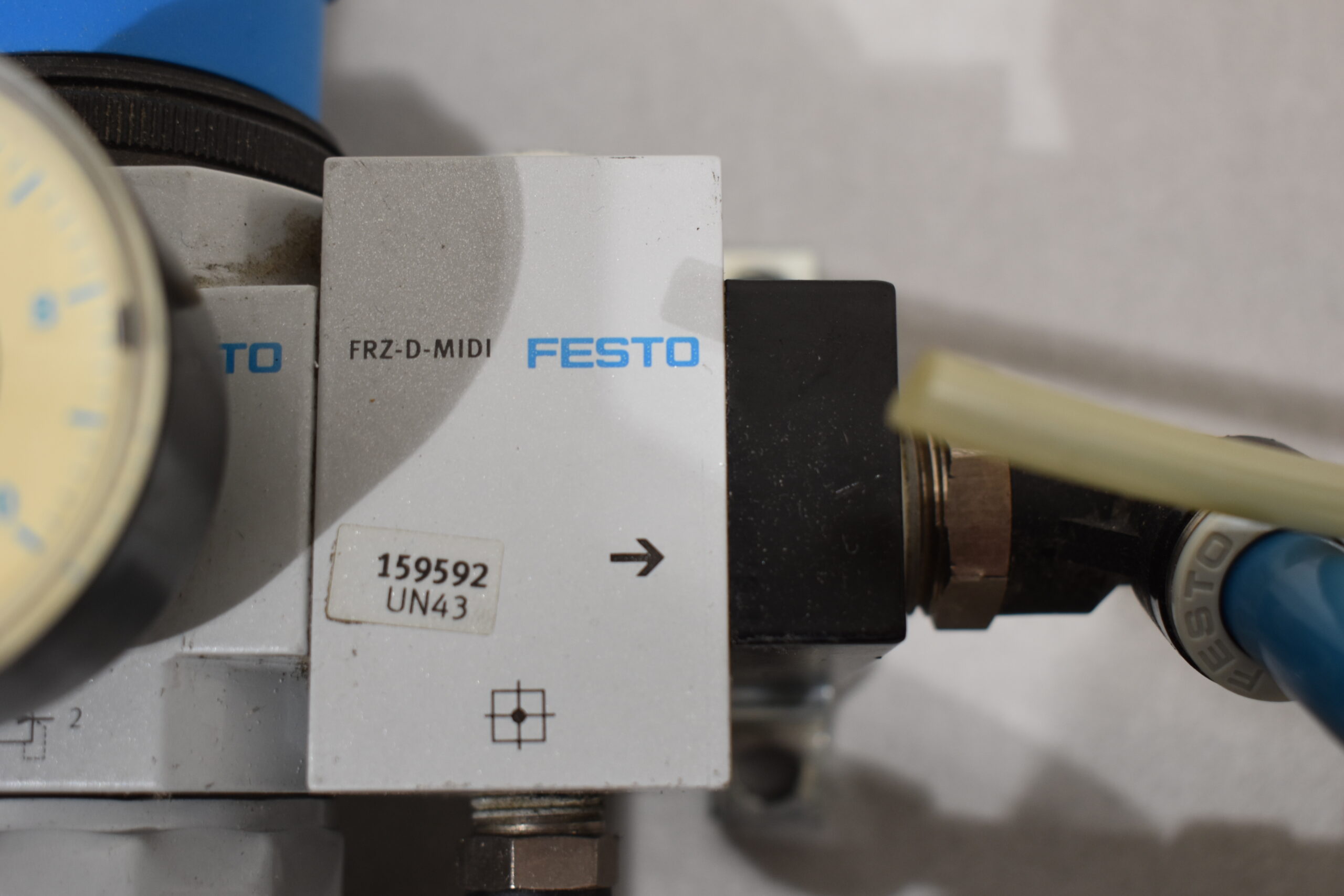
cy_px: 448
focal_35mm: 51
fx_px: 1904
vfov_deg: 26.5
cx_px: 672
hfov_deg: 38.9
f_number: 5.6
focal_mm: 34
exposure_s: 1/60
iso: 450
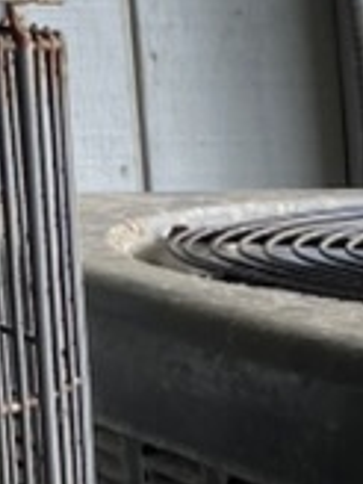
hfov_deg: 8.3
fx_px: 2265
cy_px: 912
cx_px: 936
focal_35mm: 162
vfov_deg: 11.2
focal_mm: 4.25
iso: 32
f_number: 1.8
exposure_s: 1/125
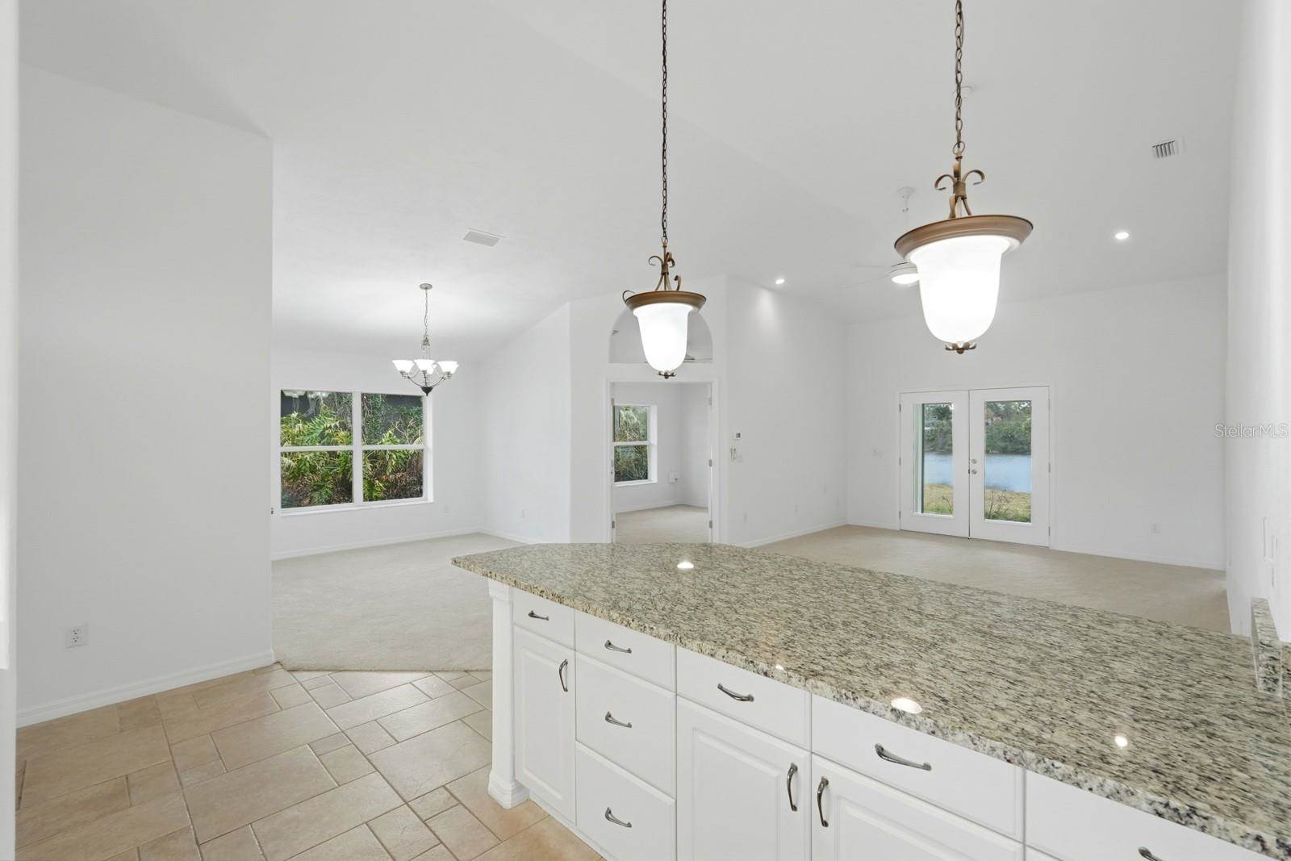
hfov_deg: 95.0
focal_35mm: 16
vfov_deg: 72.1
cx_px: 646
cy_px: 430
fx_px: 592
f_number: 8
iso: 2500
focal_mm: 16.5
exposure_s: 1/3200
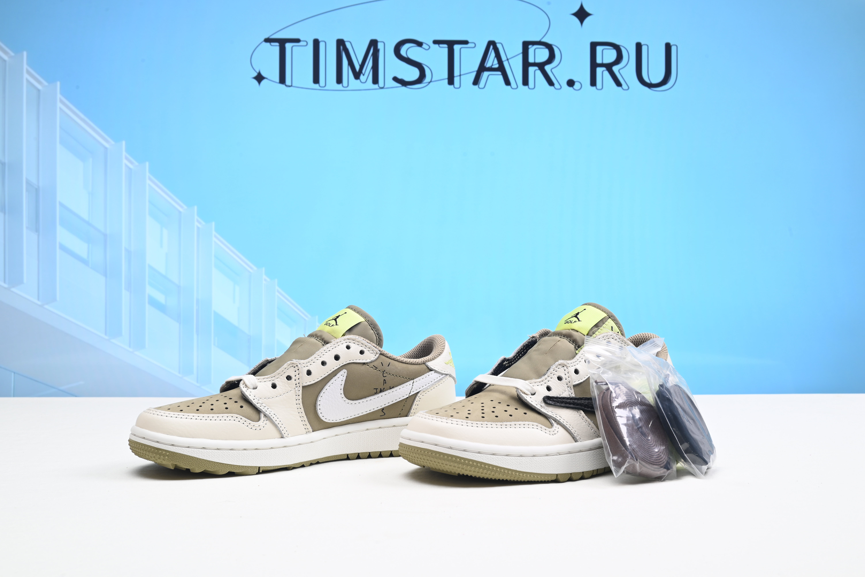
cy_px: 288
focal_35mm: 37
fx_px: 889
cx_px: 432
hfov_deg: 51.9
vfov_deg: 36.0
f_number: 16
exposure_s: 1/2
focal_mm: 37
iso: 100
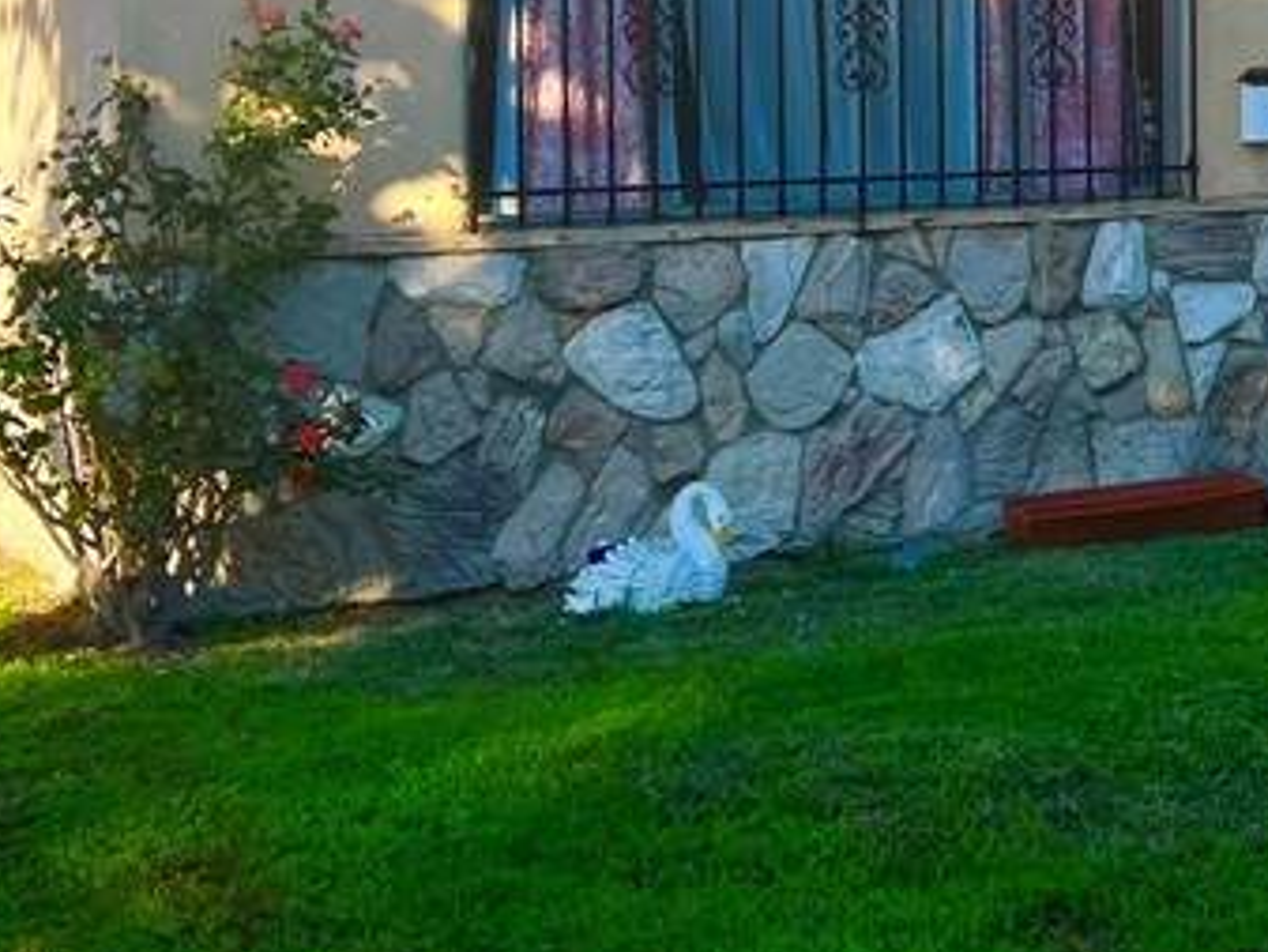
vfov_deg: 18.3
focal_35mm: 79
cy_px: 45
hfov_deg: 23.7
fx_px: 2895
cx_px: 1264
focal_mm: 5.7
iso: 50
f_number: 1.5
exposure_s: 1/3257
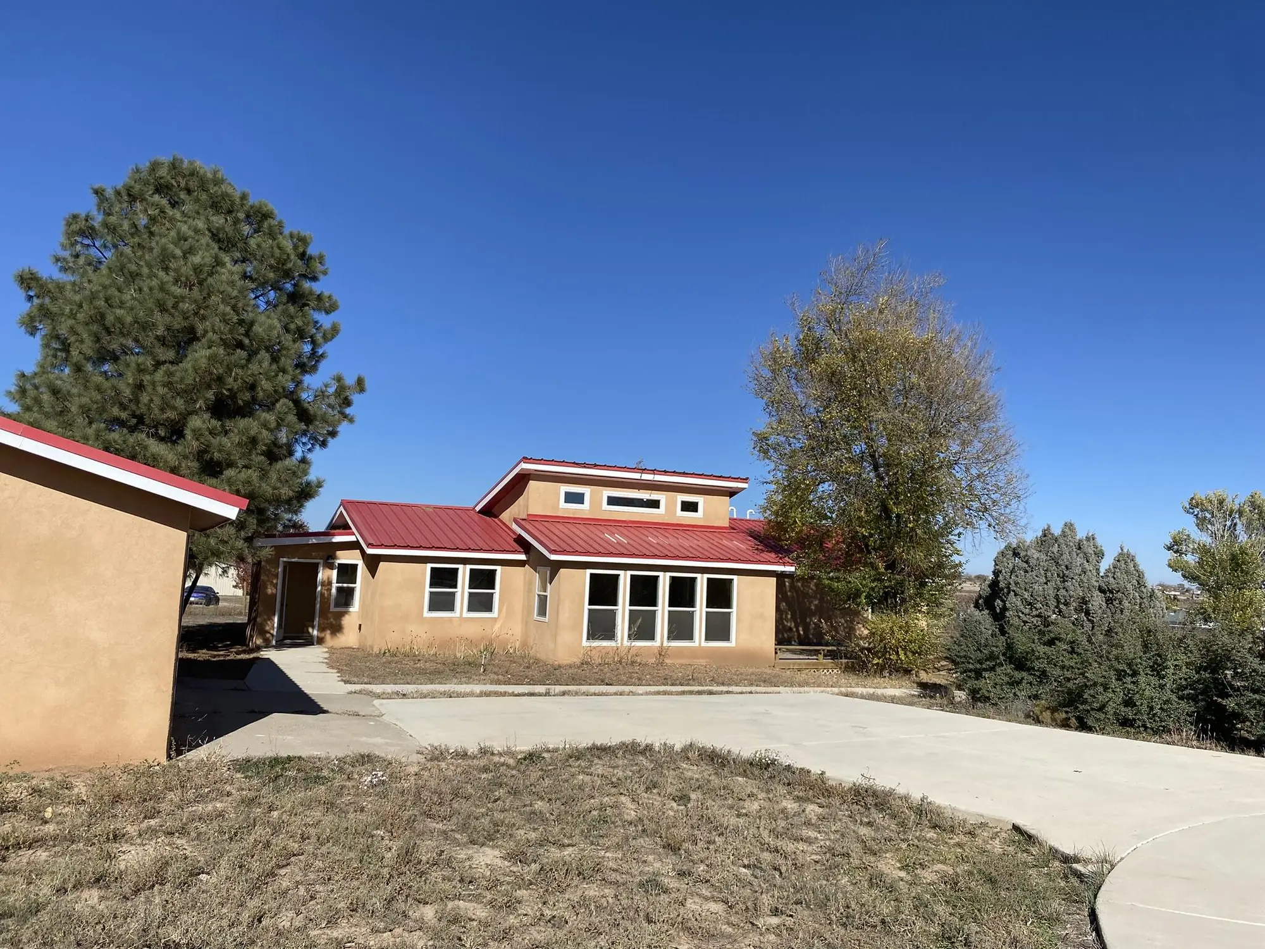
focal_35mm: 26
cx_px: 632
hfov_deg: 67.3
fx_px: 950
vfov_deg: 53.1
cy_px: 474
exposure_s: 1/4444
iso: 32
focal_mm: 4.25
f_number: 1.8
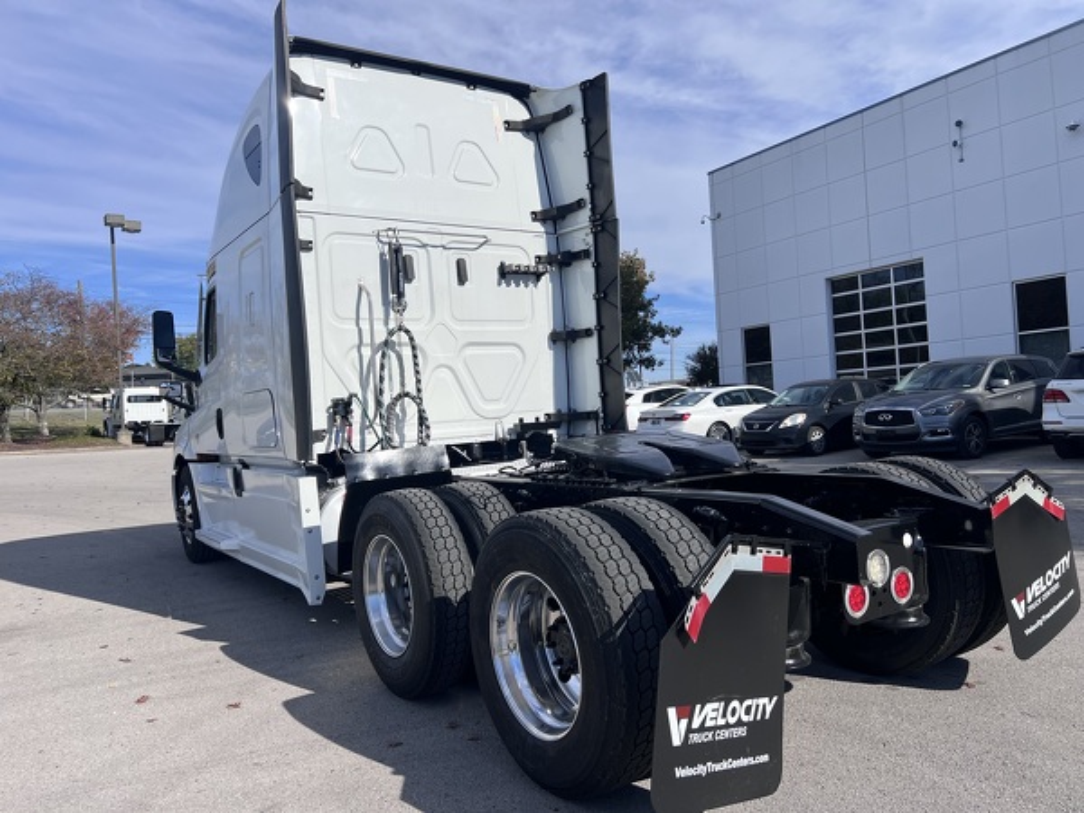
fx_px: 814
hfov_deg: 67.3
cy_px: 406
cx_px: 542
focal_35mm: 26
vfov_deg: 53.1
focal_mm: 5.7
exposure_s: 1/7463
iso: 50
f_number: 1.5
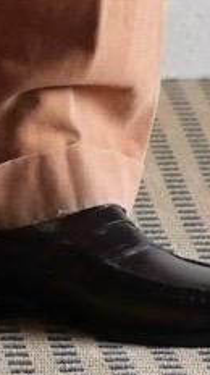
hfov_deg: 2.4
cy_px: -533
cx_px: -60
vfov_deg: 4.2
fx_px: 5014
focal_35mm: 505
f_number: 3.9
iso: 3200
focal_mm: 42
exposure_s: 1/100
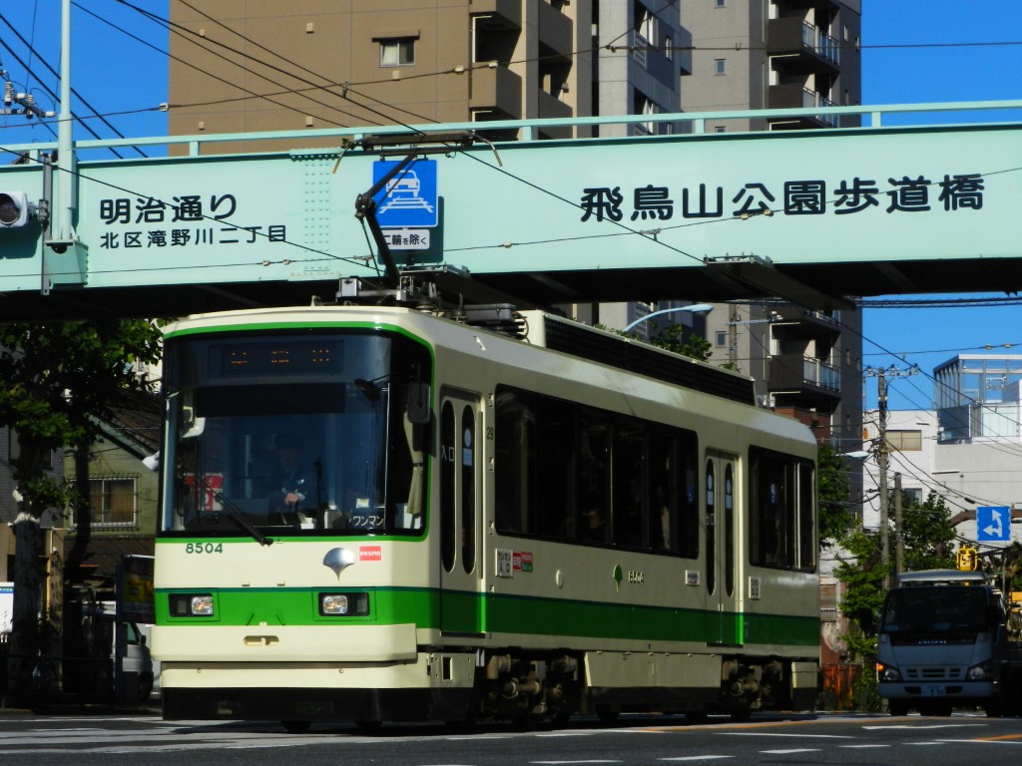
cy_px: 383
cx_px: 511
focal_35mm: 115
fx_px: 3395
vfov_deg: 12.9
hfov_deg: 17.1
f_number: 5.6
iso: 160
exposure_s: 1/1500
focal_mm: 20.5
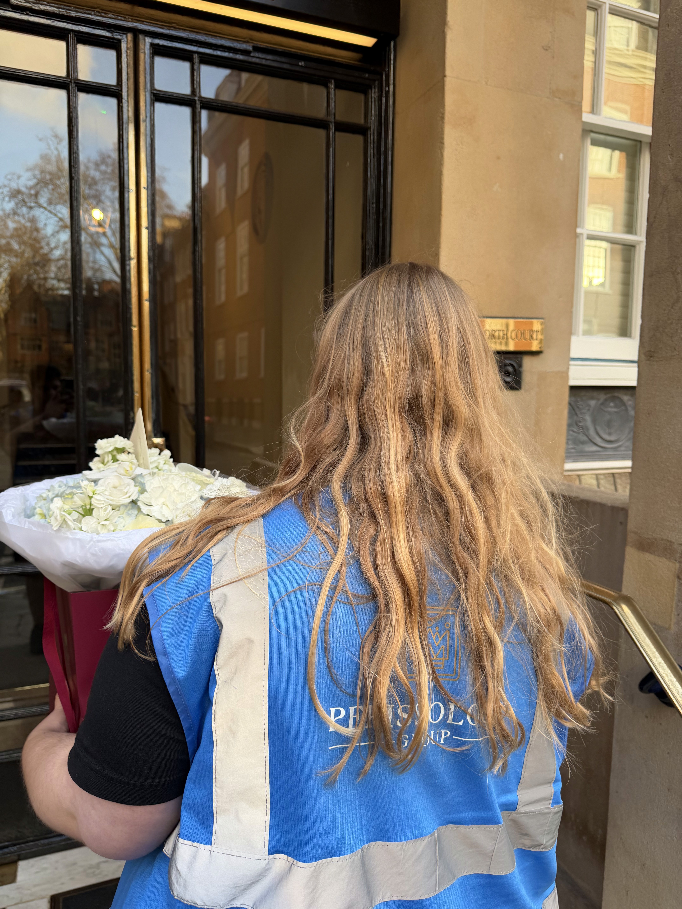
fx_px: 630
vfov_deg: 71.6
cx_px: 341
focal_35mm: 24
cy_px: 454
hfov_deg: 56.8
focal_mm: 6.76
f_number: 1.78
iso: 64
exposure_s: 1/121
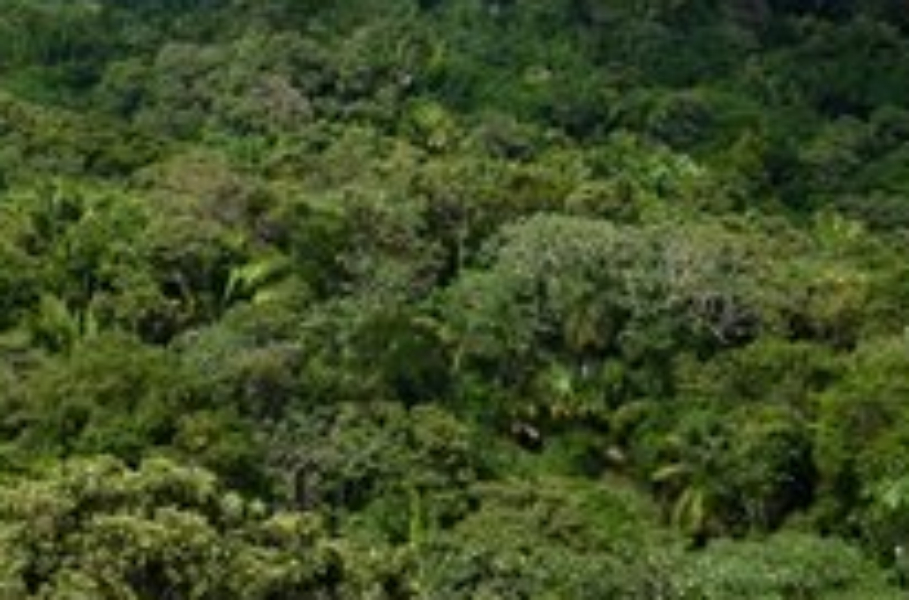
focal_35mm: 140
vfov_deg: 9.6
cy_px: -35
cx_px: -154
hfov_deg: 14.3
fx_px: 3524
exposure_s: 1/200
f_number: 10
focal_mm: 24
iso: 250
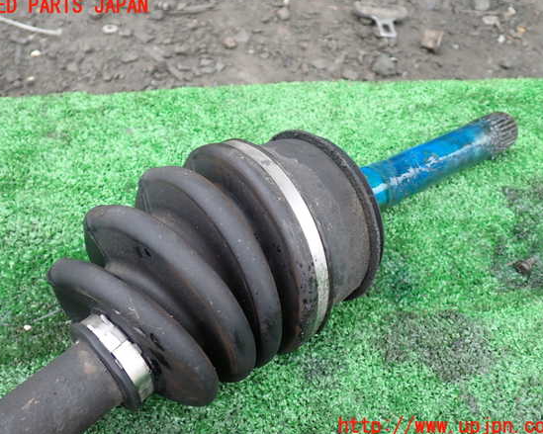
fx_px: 514
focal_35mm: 32
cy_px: 217
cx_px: 265
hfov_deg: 55.7
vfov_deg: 45.8
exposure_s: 1/80
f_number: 2.3
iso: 100
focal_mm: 5.4
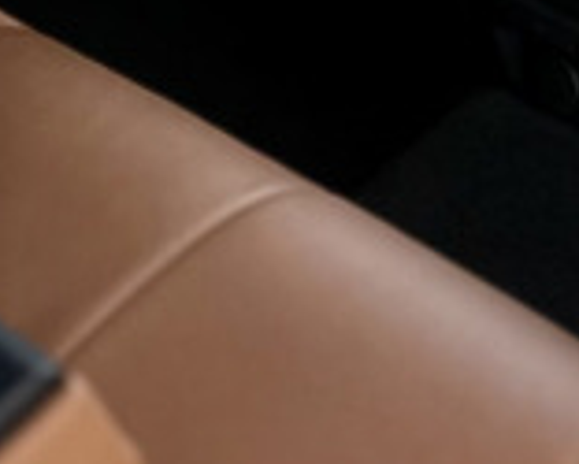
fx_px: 2572
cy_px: -731
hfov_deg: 12.7
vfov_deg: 9.1
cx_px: 598
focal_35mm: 150
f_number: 1.78
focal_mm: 6.86
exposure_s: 1/404
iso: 100
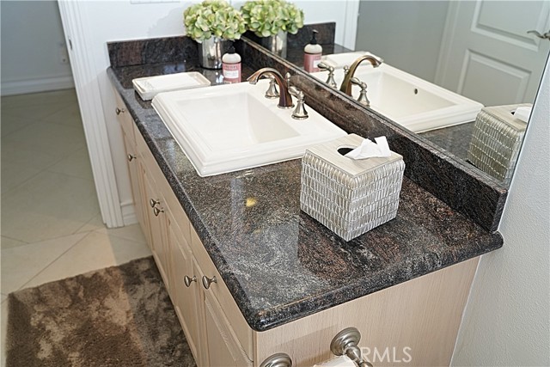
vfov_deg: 43.6
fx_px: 458
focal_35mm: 30
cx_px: 275
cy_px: 184
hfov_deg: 61.9
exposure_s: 1/160
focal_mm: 30
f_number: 4
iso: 500
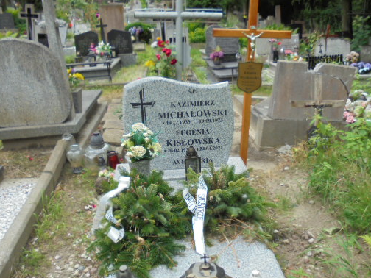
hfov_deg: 55.3
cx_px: 191
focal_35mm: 33
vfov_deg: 42.9
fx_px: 354
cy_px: 139
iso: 100
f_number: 3.5
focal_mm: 4.6
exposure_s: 1/320
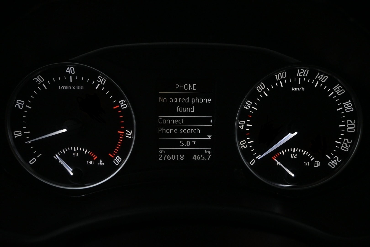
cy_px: 124
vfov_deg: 45.7
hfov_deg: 64.6
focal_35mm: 28
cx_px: 185
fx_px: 293
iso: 1600
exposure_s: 1/60
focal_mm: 19
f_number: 3.8
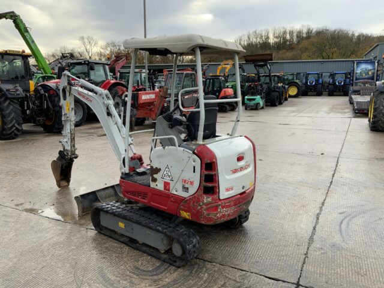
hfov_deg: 61.7
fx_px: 322
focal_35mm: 29
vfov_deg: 48.2
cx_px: 192
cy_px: 144
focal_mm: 3
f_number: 1.8
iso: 16
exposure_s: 1/210
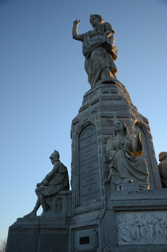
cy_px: 126
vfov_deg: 59.6
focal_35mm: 32
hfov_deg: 41.5
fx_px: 220
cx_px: 84
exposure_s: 1/1000
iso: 500
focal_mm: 21
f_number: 3.8
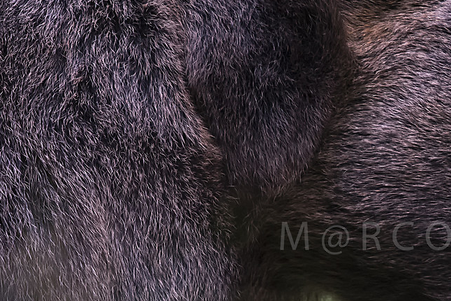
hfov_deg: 1.1
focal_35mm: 1859
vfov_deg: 0.7
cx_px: 320
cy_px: 186
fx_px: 23293
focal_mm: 500
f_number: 5
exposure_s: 1/320
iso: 1000
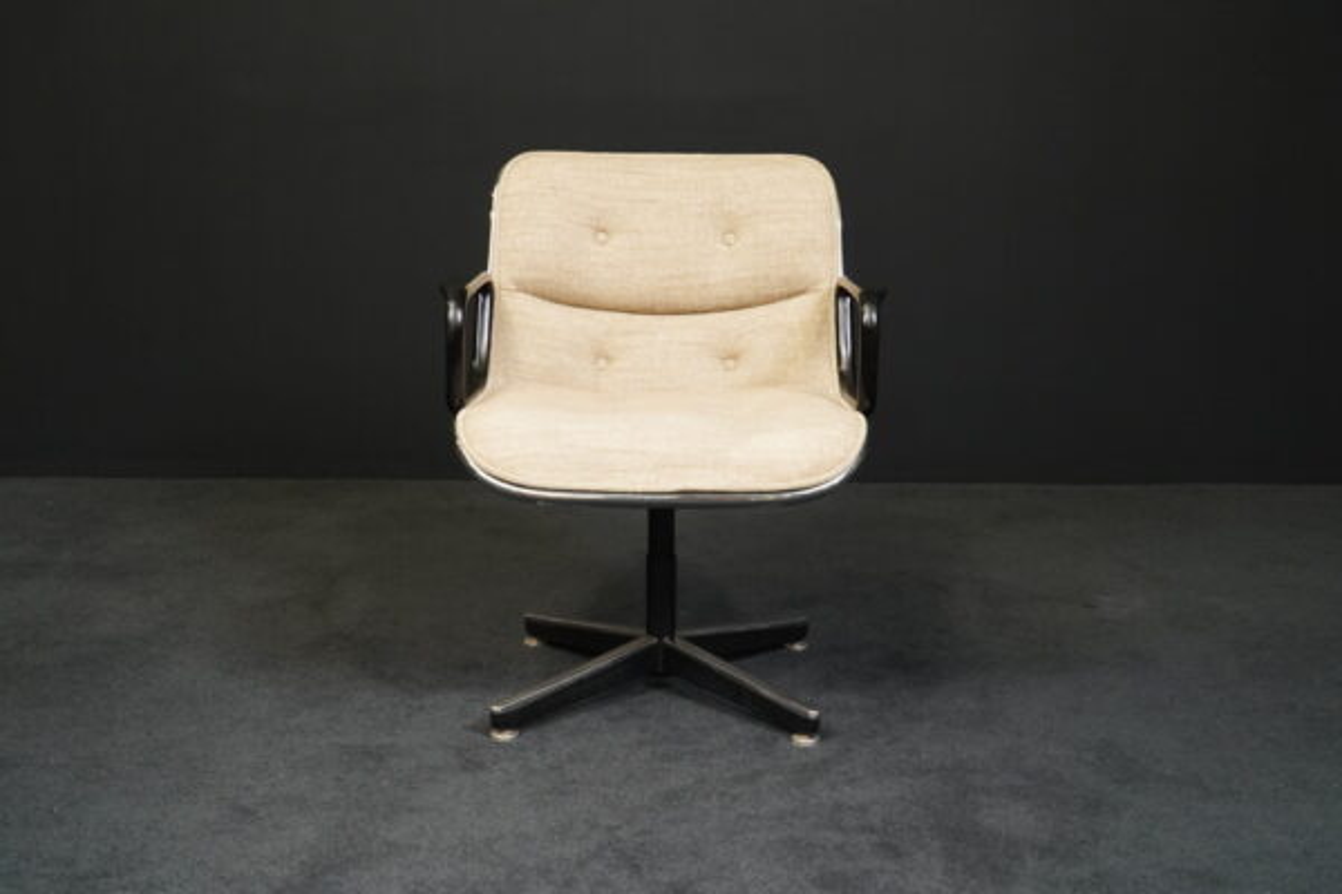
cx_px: 671
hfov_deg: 42.7
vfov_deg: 29.2
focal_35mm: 46
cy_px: 447
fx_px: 1715
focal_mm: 46
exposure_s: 1/100
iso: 5000
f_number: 7.1
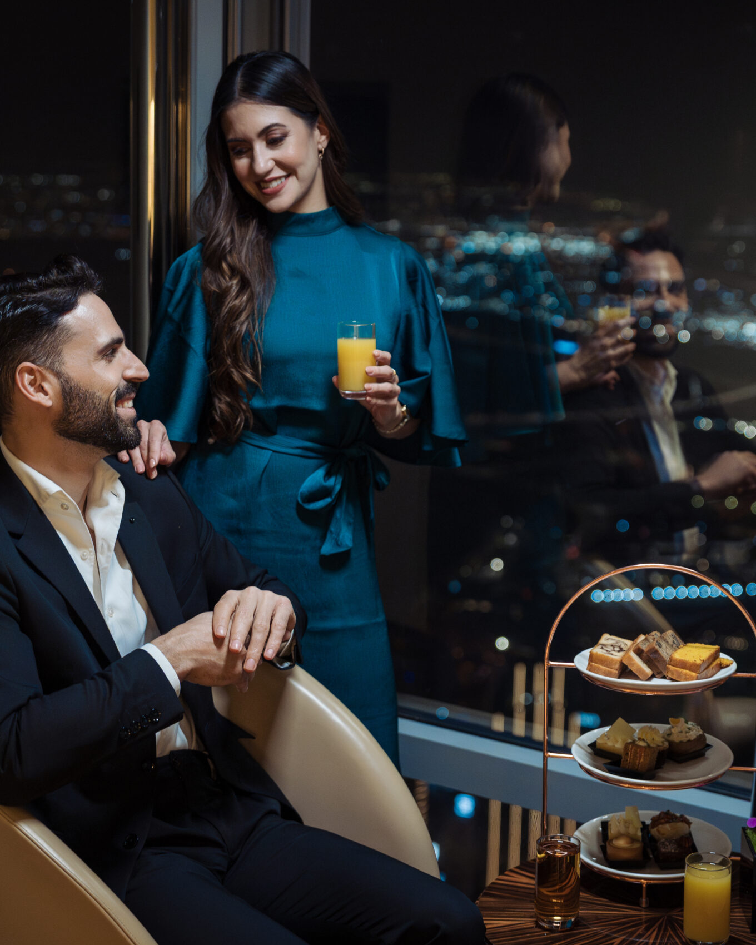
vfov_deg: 29.1
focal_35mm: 65
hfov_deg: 23.5
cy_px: 473
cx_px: 391
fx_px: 1818
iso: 3200
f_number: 2.8
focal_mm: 46
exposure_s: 1/160
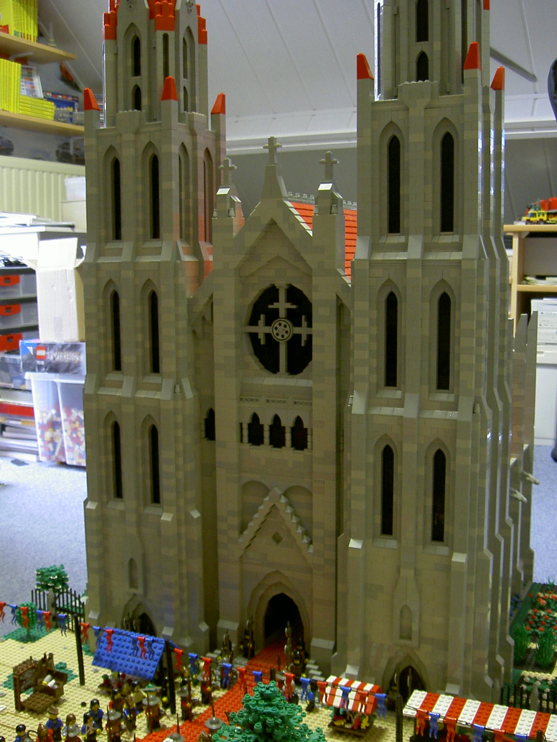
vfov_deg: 47.9
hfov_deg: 36.8
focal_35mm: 39
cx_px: 278
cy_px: 371
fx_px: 837
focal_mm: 8
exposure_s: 1/8
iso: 100
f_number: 2.8
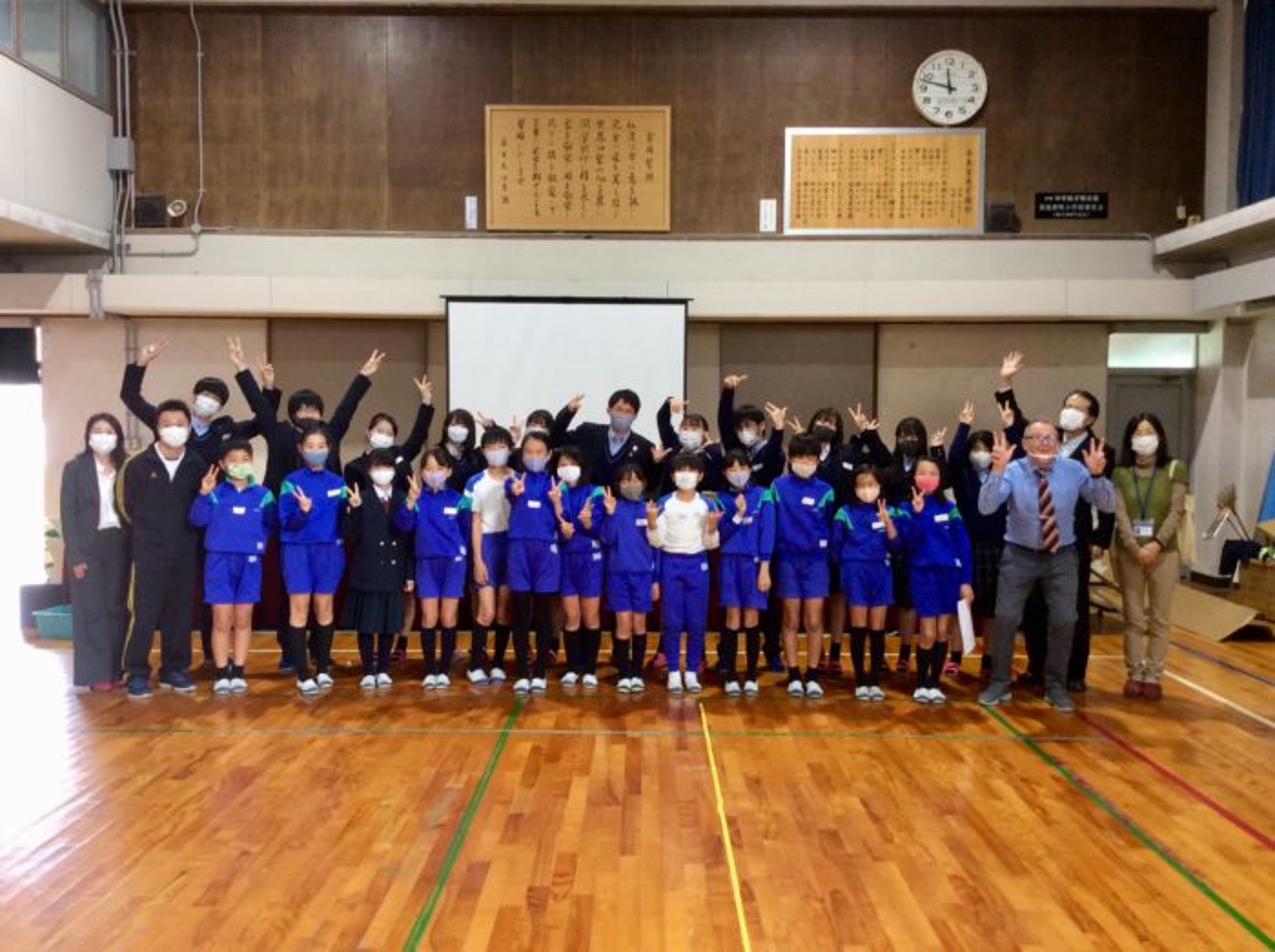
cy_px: 476
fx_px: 1177
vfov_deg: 44.1
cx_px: 638
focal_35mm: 32
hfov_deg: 56.9
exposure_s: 1/24
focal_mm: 3.3
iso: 80
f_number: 2.4
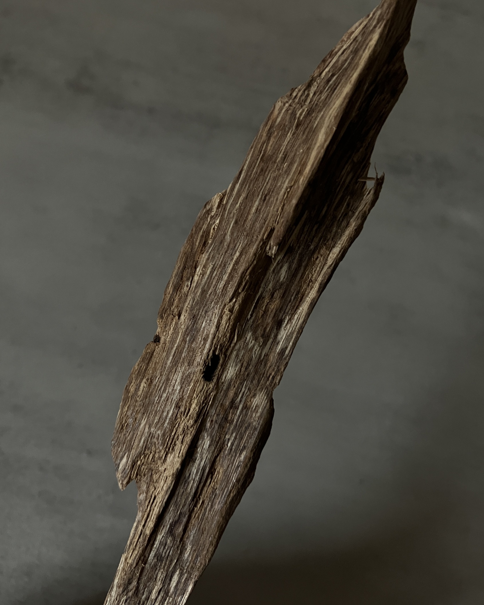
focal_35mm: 31
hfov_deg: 47.1
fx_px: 555
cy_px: 272
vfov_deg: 57.1
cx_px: 253
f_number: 1.8
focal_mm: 3.99
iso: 250
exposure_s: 1/60
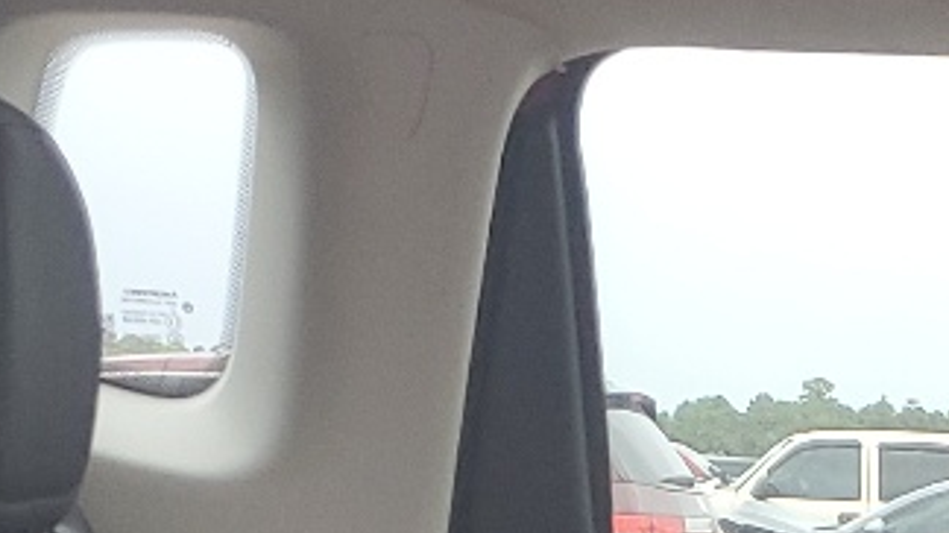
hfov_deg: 14.4
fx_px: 3522
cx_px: 1406
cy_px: 1728
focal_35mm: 140
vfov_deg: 7.4
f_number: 1.5
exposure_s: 1/100
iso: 61
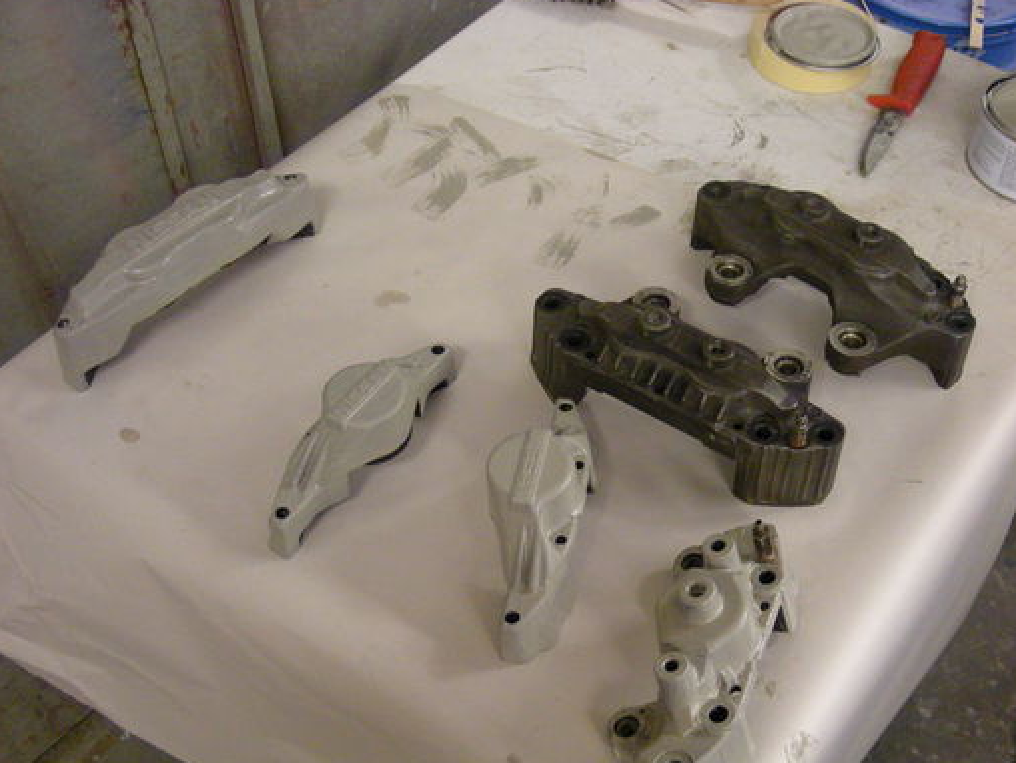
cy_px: 465
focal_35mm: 44
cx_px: 523
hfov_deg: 42.9
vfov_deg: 32.8
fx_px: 1292
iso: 383
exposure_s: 1/60
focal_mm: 5.7
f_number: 2.8
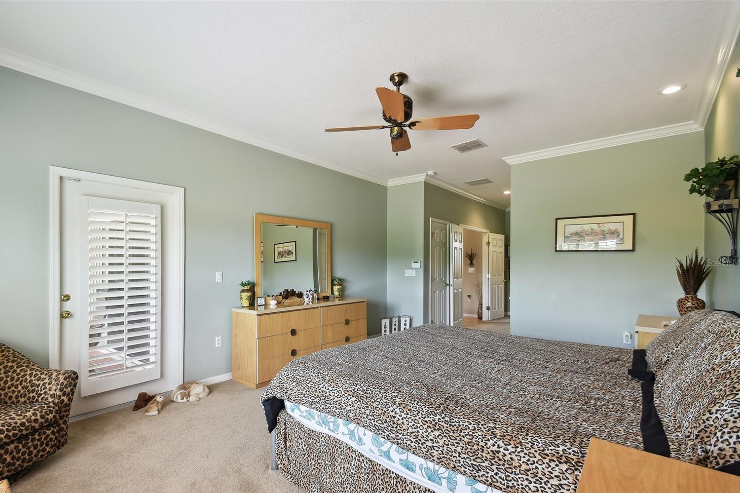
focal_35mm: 16
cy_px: 263
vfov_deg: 73.6
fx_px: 329
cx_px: 356
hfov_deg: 96.7
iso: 100
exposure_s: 1/8
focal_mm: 10
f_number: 7.1
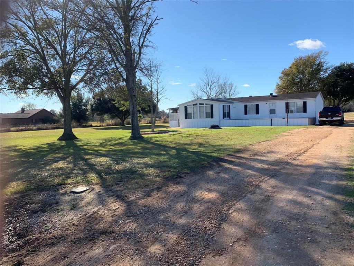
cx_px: 177
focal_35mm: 26
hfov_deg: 67.3
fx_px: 266
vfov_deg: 53.1
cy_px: 133
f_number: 1.8
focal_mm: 4.25
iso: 25
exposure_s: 1/1812
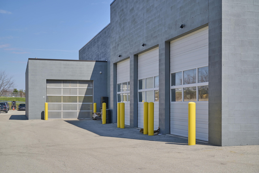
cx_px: 130
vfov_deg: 26.4
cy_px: 86
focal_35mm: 51
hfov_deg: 38.9
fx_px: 367
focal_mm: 51
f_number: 8
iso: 200
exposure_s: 1/250
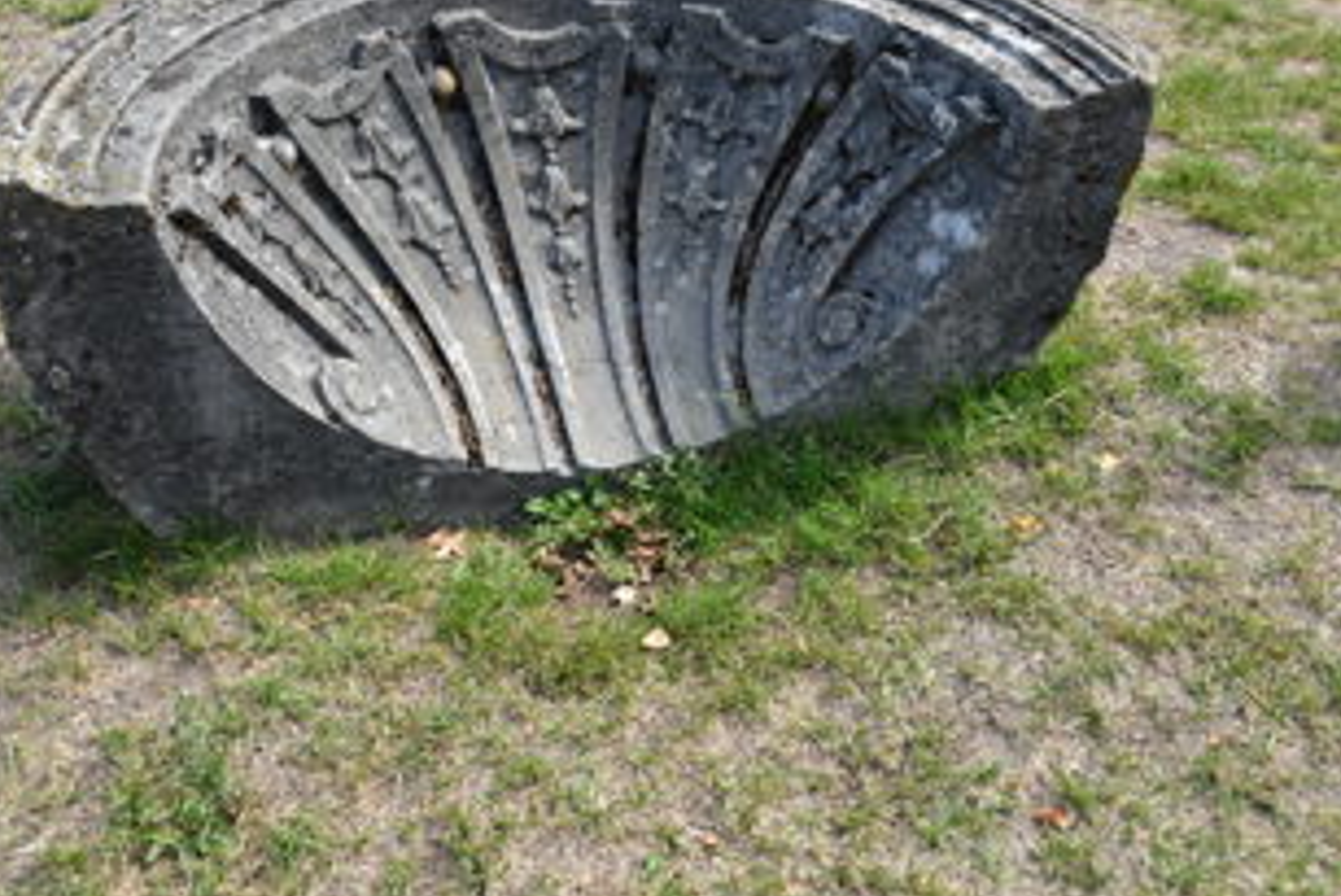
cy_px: 326
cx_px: 751
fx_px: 1602
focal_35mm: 43
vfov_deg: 31.1
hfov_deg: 45.3
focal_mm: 22
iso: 100
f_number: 4.5
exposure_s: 1/250
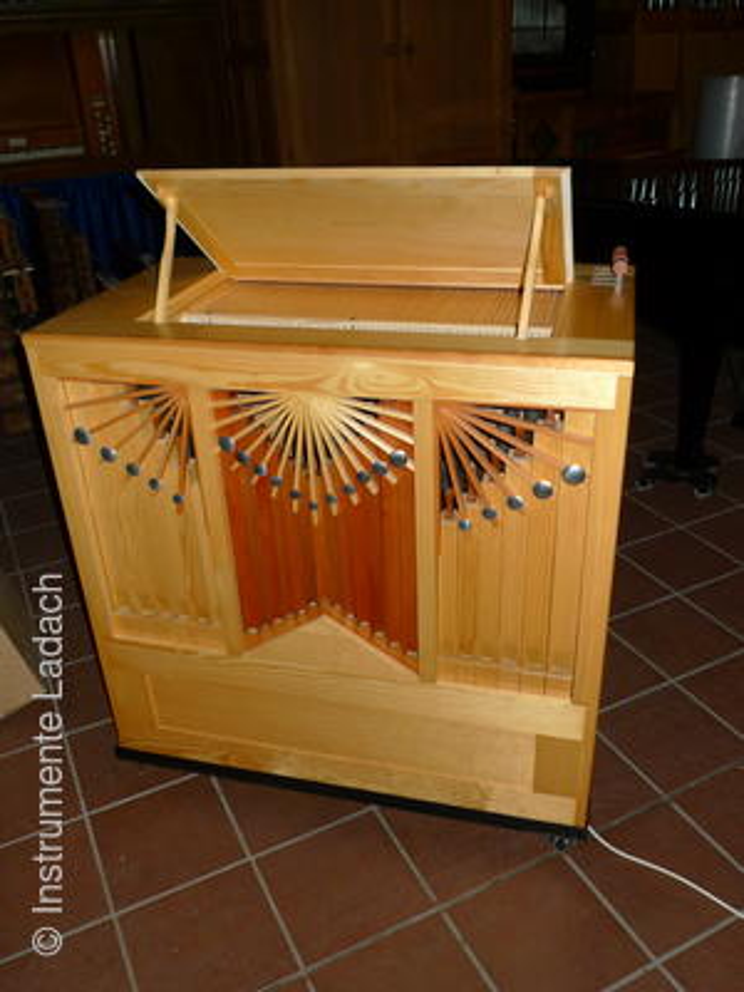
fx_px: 860
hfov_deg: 46.8
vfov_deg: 60.0
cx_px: 372
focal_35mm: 30
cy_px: 496
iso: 125
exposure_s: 1/30
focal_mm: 5.1
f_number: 2
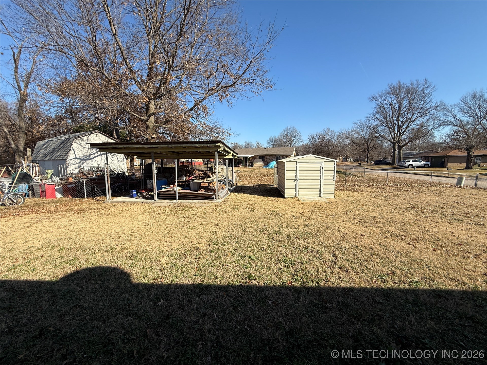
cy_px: 182
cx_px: 244
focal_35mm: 14
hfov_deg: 102.1
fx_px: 197
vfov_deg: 85.7
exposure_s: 1/1848
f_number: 2.2
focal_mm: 2.22
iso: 50
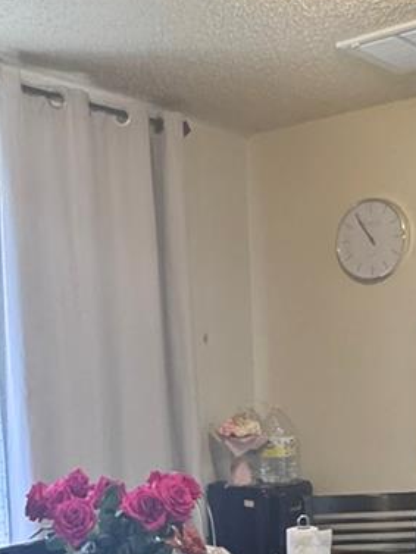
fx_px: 913
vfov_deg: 32.1
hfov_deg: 25.6
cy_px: 498
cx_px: 268
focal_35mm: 57
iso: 400
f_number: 2.2
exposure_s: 1/60
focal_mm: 2.22
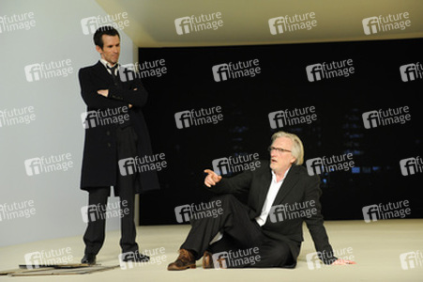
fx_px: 1432
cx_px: 212
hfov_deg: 16.8
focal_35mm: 122
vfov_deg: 11.2
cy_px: 141
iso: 2000
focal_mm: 122
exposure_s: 1/200
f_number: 7.1
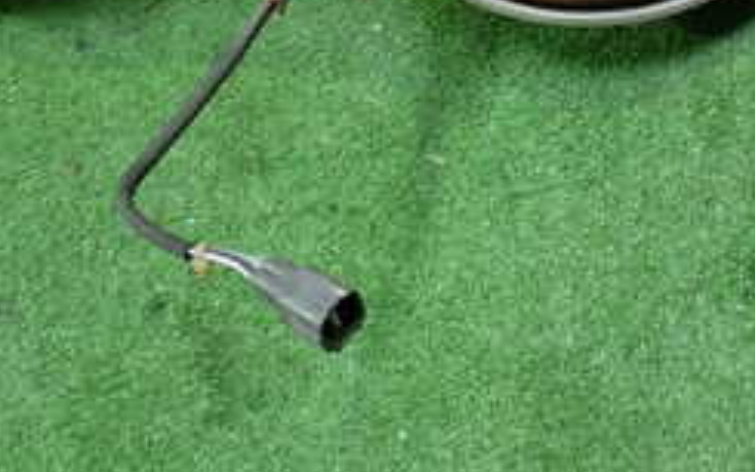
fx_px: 1605
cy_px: -142
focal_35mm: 78
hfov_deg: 25.7
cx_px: 675
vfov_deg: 15.9
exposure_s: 1/30
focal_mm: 5.4
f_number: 2.3
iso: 320
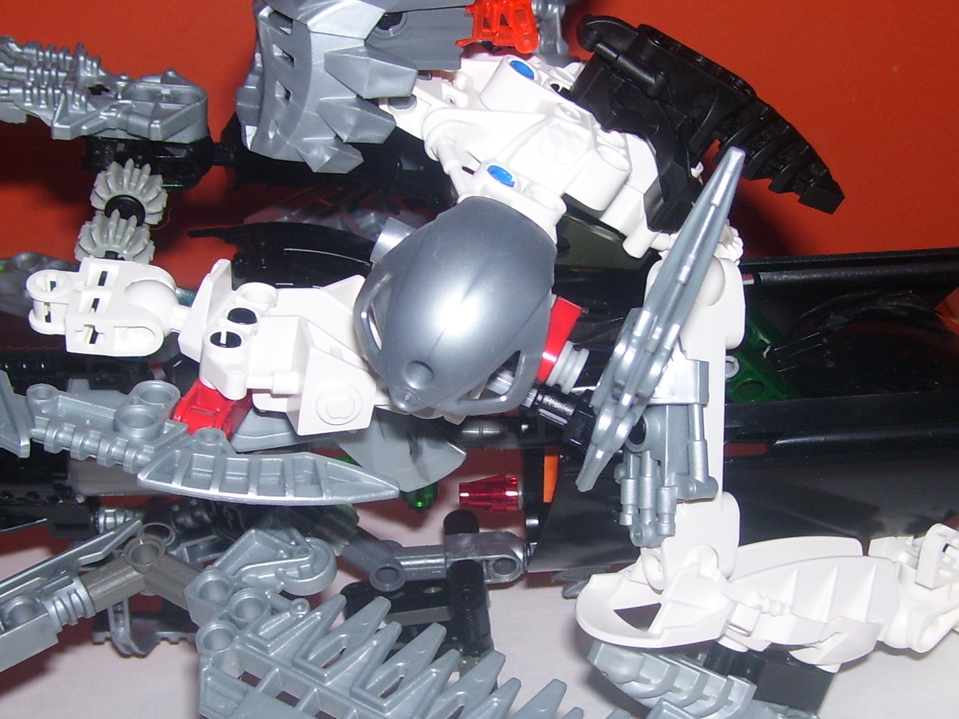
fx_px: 1828
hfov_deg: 29.4
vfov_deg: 22.2
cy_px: 487
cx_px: 473
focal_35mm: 66
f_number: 2.7
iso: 80
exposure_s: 1/60
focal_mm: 6
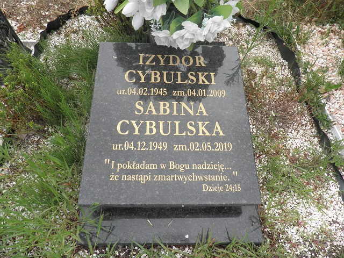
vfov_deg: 56.8
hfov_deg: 71.6
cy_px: 129
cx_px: 172
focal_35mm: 24
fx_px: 239
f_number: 3.3
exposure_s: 1/125
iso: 64
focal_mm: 4.3
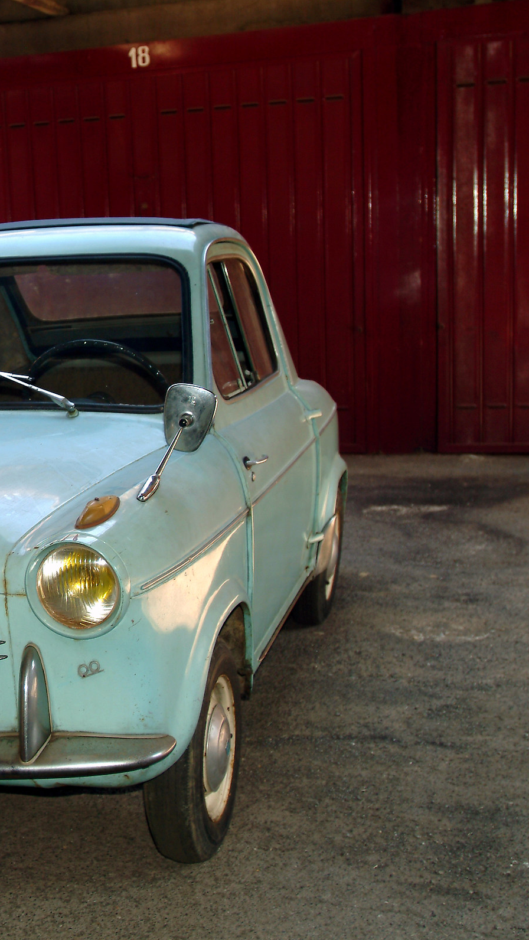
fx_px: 1241
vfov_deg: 41.5
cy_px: 471
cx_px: -25
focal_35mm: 50
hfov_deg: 22.9
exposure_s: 1/125
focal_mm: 21
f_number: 2.8
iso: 100
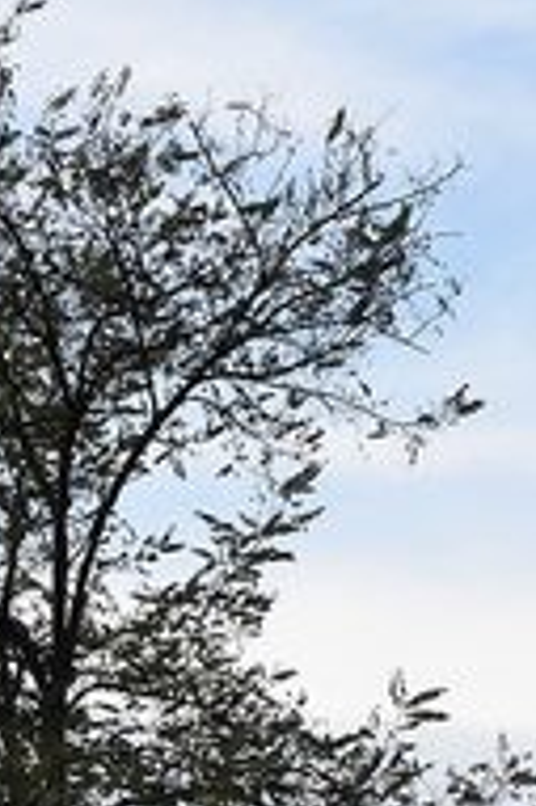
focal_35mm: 113
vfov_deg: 17.1
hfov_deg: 12.0
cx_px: 38
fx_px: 2528
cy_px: 1021
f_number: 13
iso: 1600
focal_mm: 24
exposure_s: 1/250
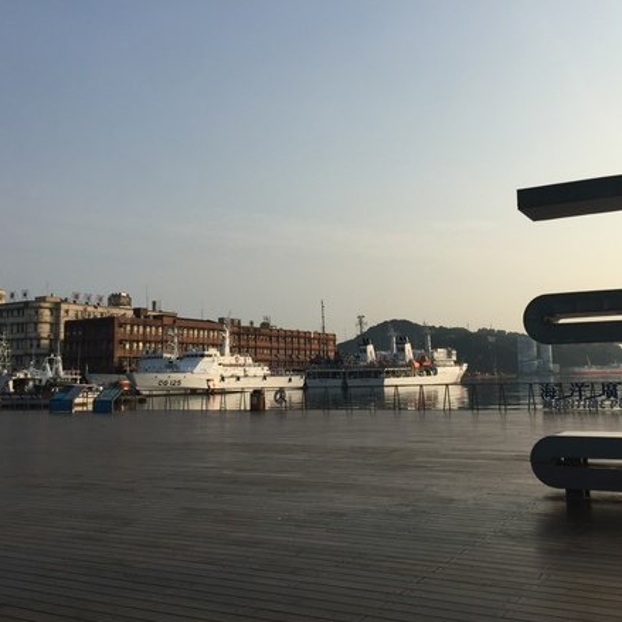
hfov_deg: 47.0
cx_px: 361
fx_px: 712
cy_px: 309
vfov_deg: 47.2
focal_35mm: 35
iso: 32
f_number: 2.2
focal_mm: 4.15
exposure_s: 1/2083
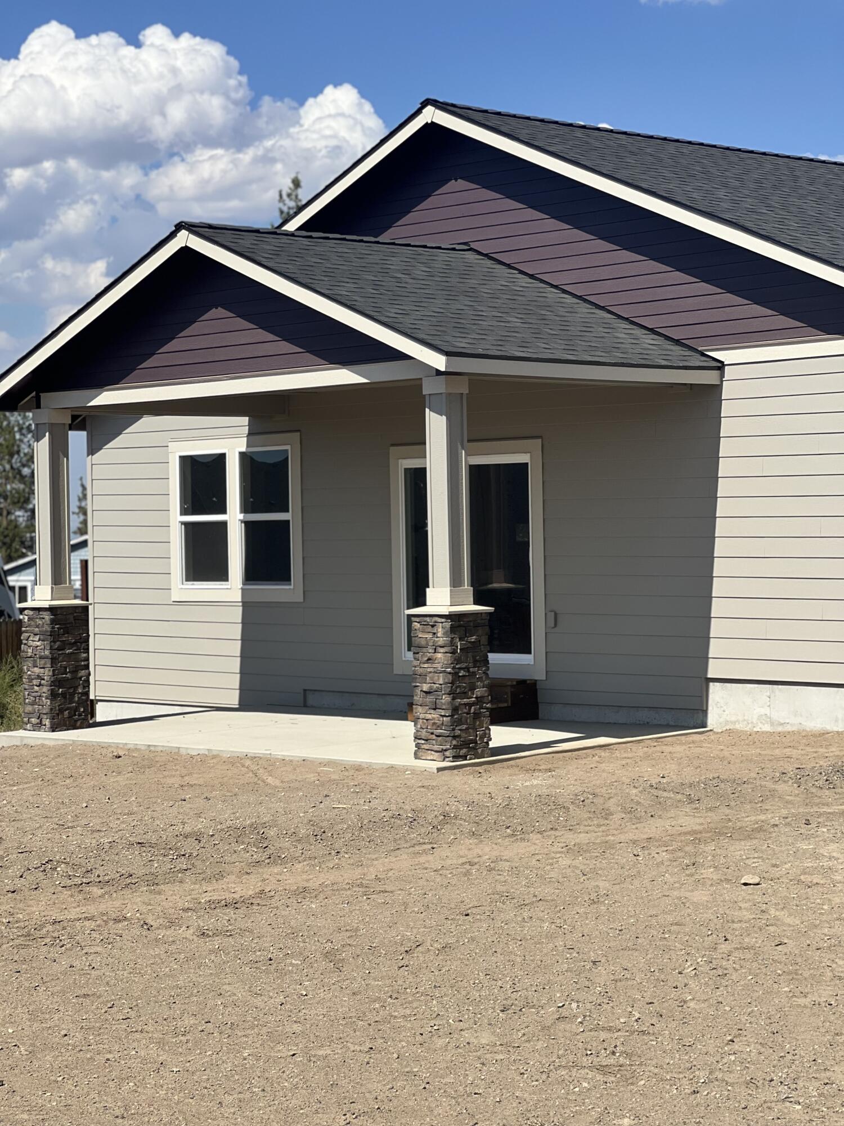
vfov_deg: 25.3
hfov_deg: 19.1
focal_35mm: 77
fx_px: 2503
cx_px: 422
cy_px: 563
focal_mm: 9
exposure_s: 1/1054
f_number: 2.8
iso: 32
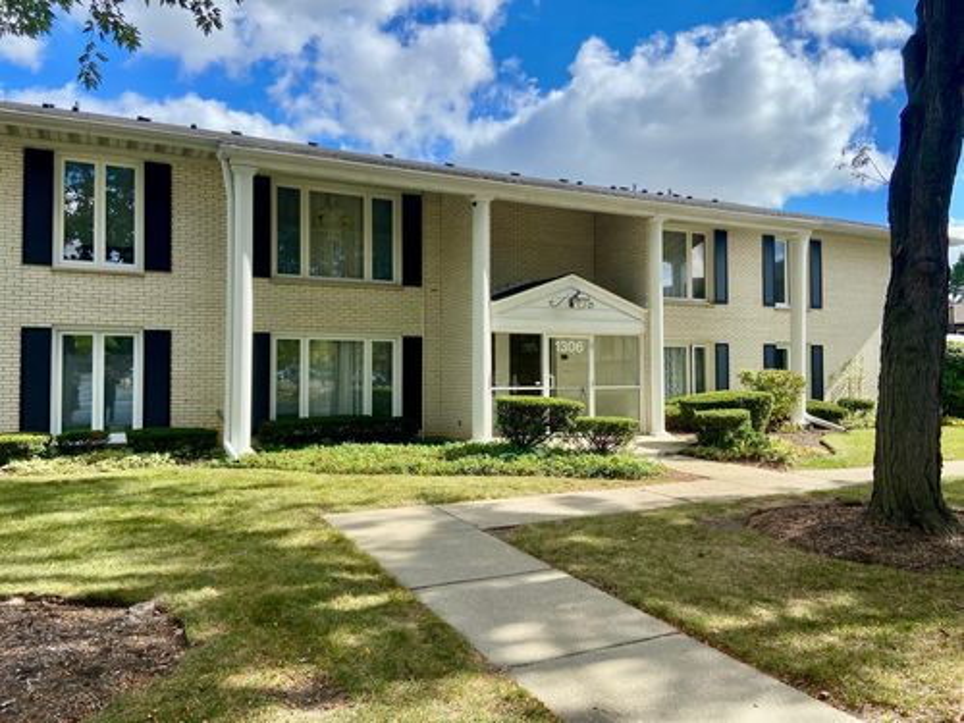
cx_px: 482
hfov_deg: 67.3
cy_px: 362
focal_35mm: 26
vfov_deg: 53.1
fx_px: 724
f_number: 1.8
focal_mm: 4.25
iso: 32
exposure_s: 1/2141
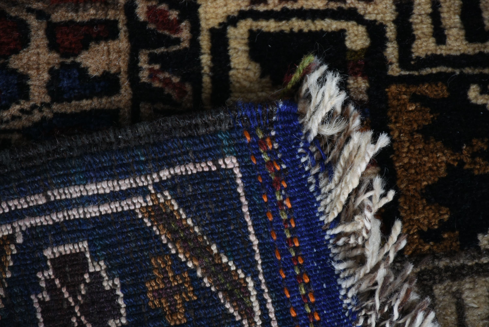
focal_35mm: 210
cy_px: 164
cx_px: 244
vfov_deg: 6.6
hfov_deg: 9.8
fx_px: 2855
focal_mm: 140
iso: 100
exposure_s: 1/60
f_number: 7.1
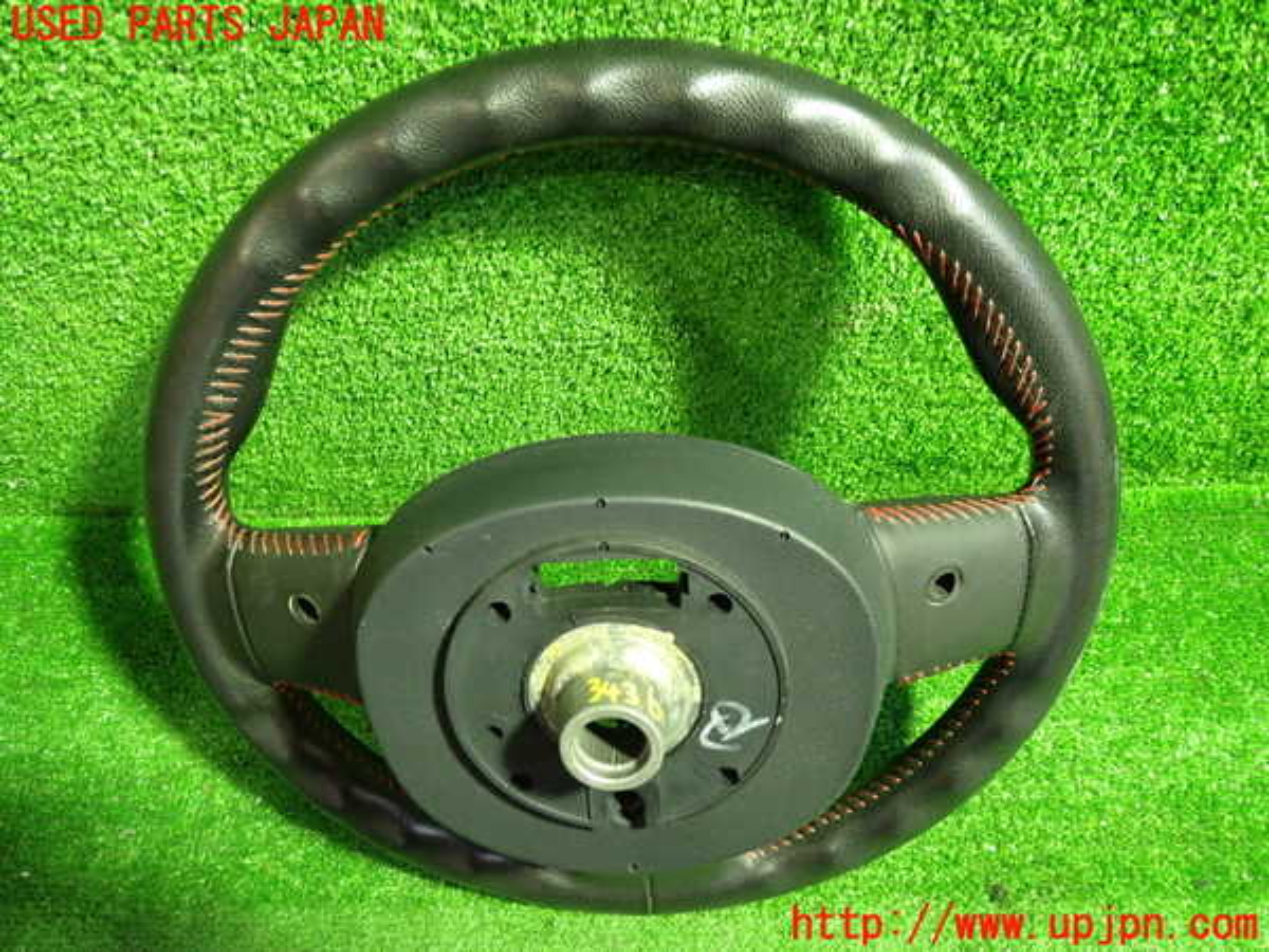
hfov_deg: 60.0
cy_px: 476
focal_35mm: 30
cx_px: 634
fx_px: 1100
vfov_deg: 46.8
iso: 800
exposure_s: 1/30
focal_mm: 5.4
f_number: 2.3
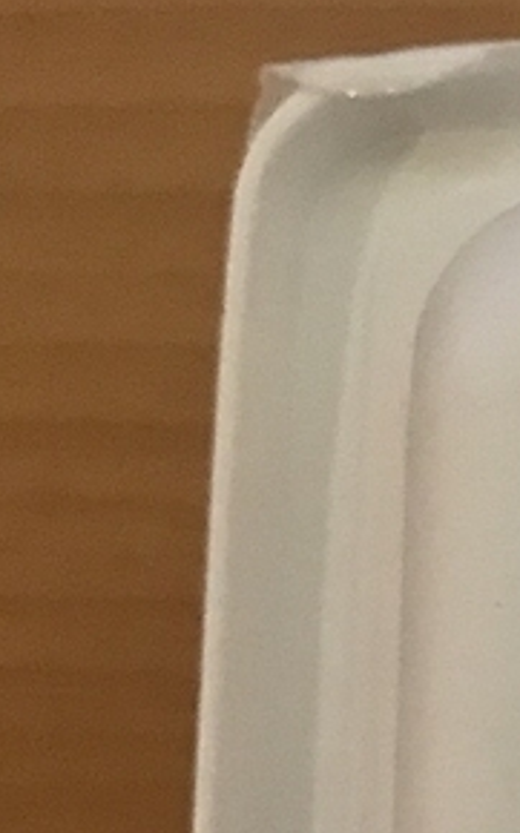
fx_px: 2792
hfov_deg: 8.5
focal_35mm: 123
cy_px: 1258
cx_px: 1666
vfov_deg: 15.6
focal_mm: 3.99
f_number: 1.8
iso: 100
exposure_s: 1/11
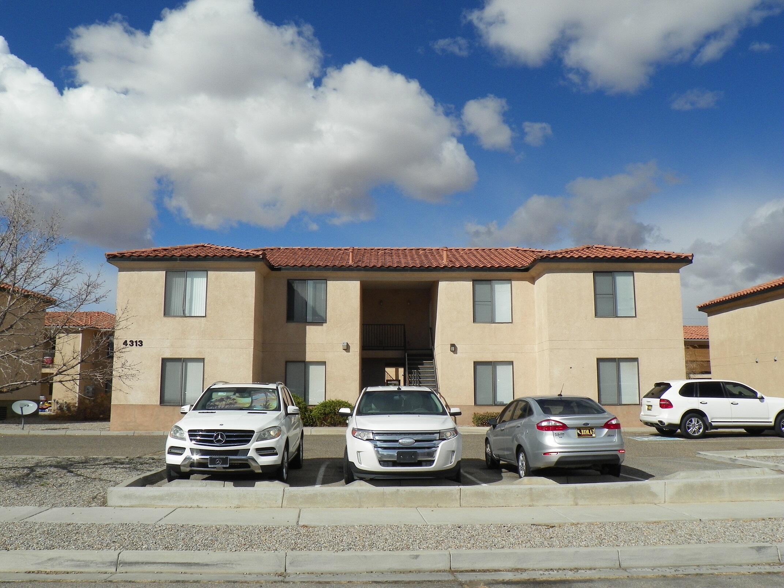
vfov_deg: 44.2
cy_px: 294
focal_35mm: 32
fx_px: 725
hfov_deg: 56.8
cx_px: 392
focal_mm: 5.7
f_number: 5.6
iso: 64
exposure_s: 1/500
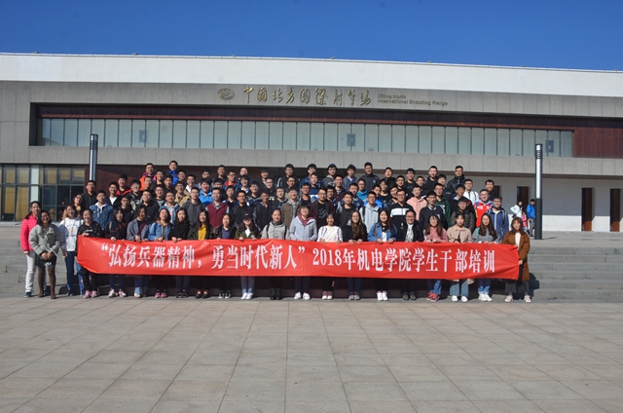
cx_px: 312
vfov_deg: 43.4
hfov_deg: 62.0
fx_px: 518
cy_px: 206
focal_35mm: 30
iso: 200
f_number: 10
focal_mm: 20
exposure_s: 1/400
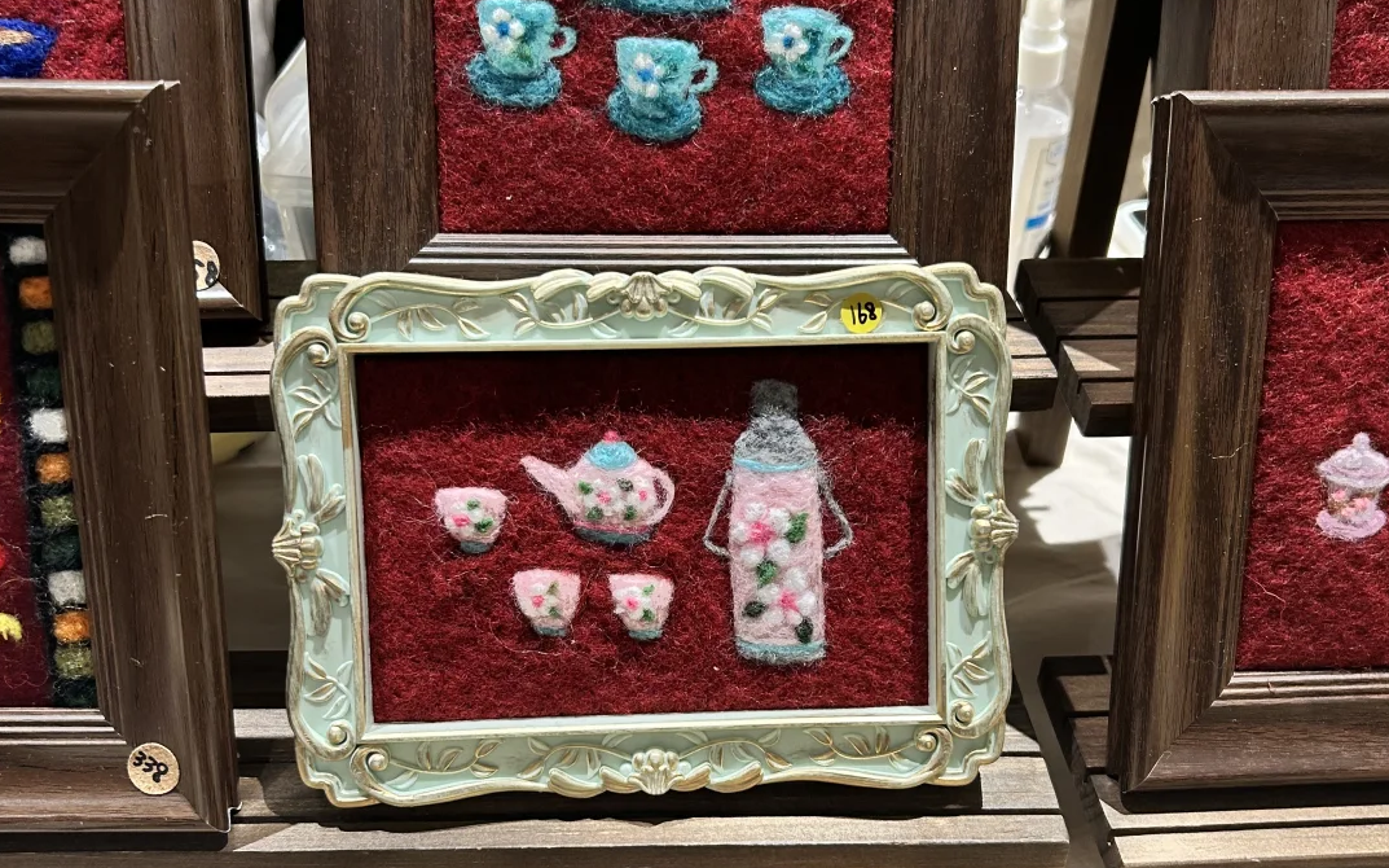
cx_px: 694
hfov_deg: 52.8
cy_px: 545
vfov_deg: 34.2
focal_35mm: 37
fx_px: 1400
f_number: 1.5
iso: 125
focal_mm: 5.7
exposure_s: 1/72
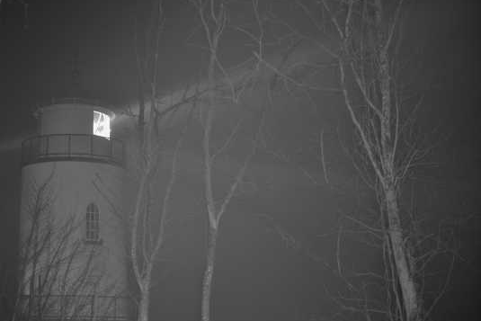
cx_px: 181
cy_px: 170
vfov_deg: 21.6
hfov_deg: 31.7
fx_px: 842
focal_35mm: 63
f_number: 1.8
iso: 100
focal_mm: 50
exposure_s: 30
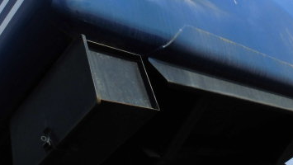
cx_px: 170
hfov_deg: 40.5
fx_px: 396
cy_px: 26
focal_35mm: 51
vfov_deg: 23.1
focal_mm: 4.6
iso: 100
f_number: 3.5
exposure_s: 1/800
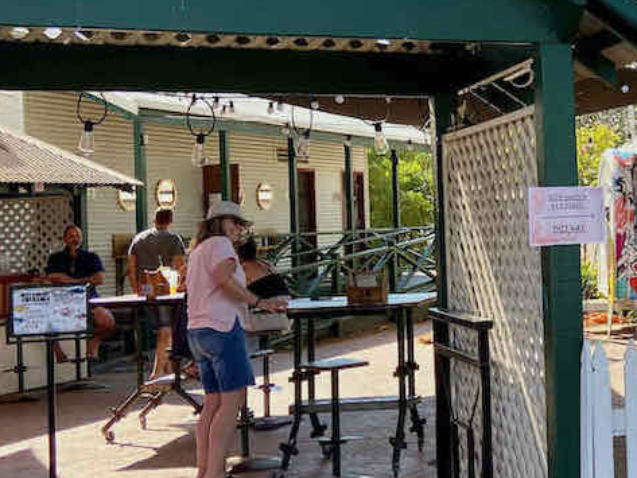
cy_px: 203
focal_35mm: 66
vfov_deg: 22.2
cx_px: 741
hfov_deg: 26.5
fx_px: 1215
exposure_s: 1/698
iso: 32
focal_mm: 4.25
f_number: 1.8
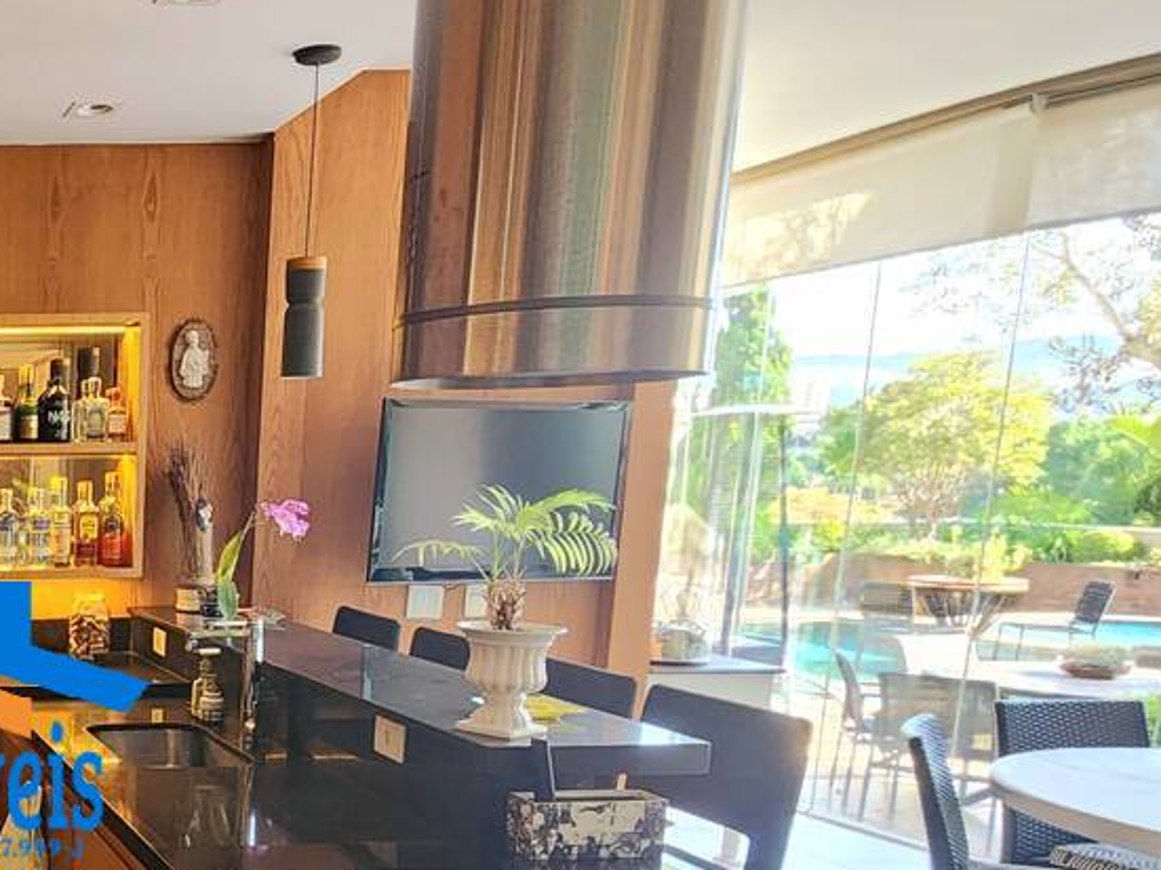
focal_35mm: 34
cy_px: 691
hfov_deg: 39.7
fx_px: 1140
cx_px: -215
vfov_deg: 40.2
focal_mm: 2.2
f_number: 2.2
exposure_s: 1/60.2
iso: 320
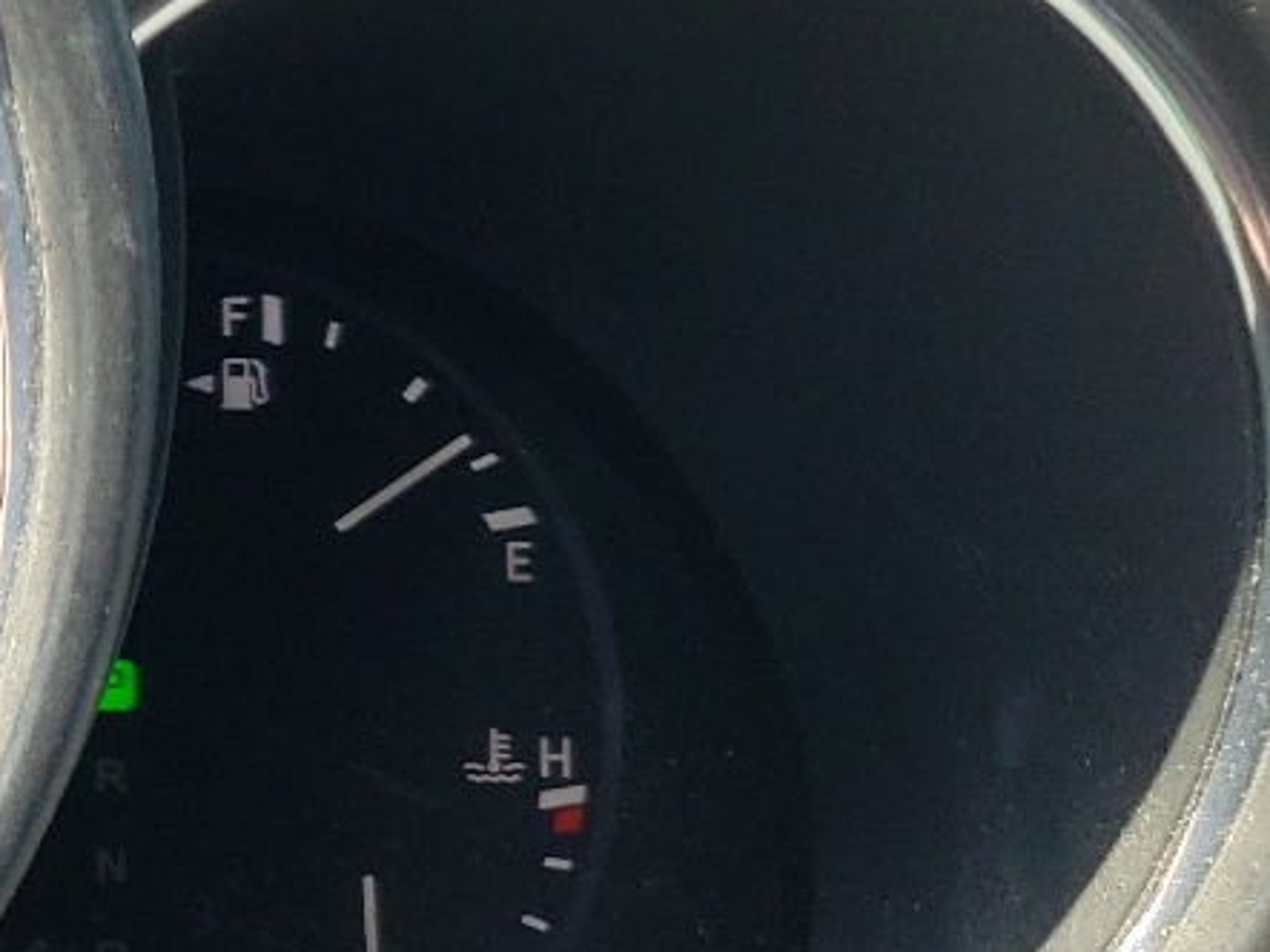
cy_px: 637
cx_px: -900
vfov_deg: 15.7
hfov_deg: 17.6
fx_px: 3448
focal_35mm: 94
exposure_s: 1/286
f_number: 1.5
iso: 50
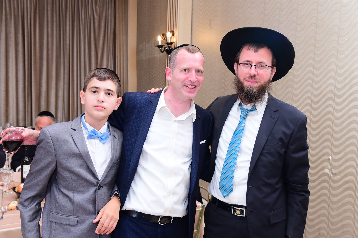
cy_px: 119
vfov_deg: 35.0
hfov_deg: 50.7
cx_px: 179
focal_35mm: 38
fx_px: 378
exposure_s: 1/125
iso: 1250
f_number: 5
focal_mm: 38
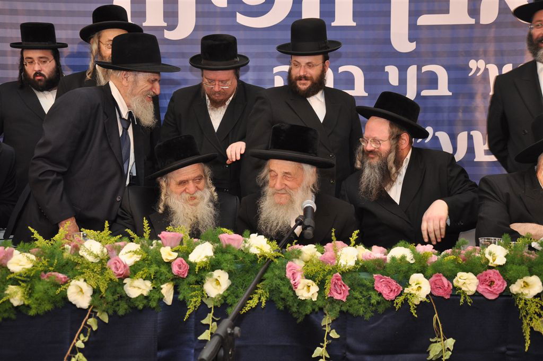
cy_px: 180
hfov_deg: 41.2
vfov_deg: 28.0
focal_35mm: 48
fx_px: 723
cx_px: 272
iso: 500
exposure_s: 1/60
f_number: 5.6
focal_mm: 32
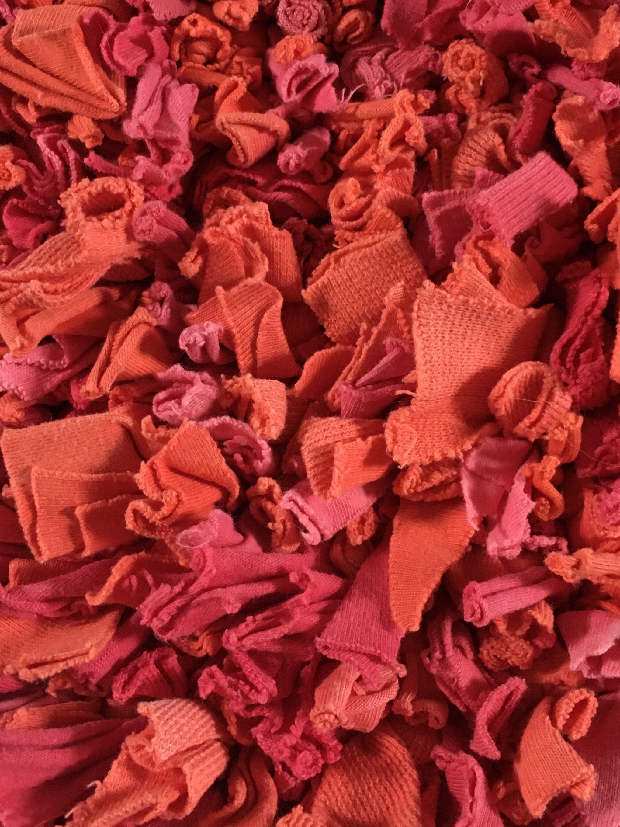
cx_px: 310
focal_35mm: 43
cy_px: 357
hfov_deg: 33.6
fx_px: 1027
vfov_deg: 43.7
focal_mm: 4.15
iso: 200
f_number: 2.2
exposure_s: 1/25
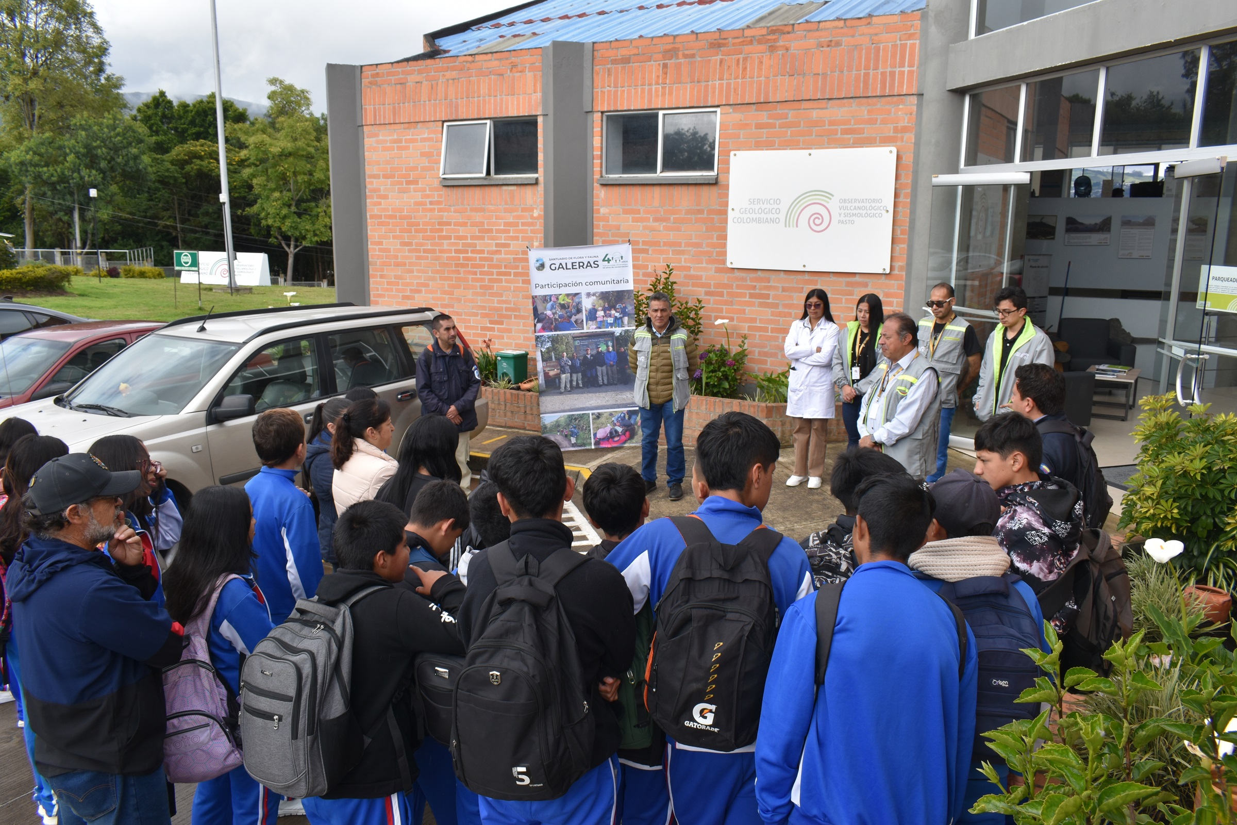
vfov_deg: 47.9
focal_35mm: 27
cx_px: 618
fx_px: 928
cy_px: 412
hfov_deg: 67.4
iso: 200
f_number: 8
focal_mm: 18
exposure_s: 1/250
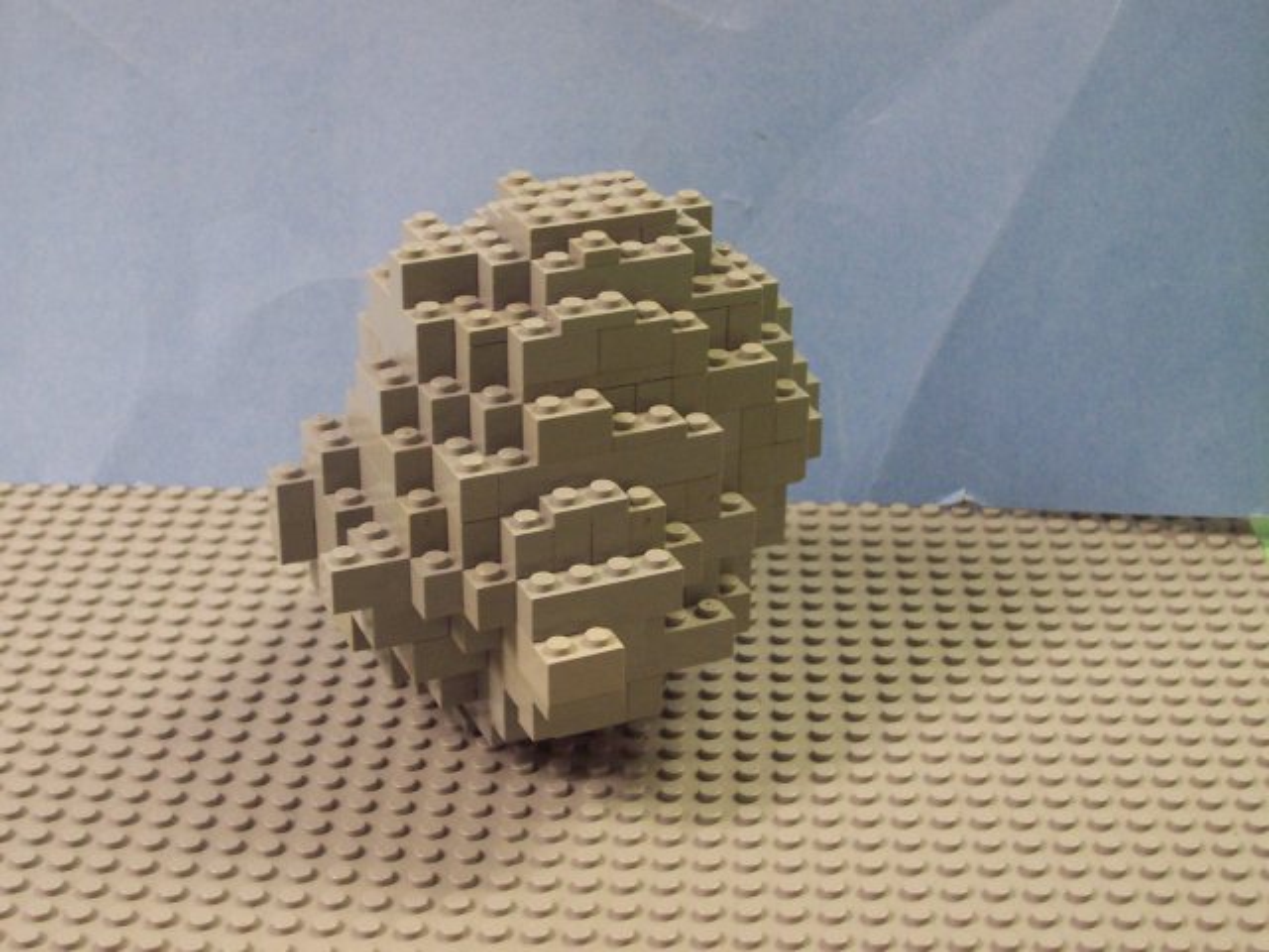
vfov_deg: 25.7
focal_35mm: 57
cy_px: 476
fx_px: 2090
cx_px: 634
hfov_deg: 33.8
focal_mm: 8.6
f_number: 3.4
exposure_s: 1/15
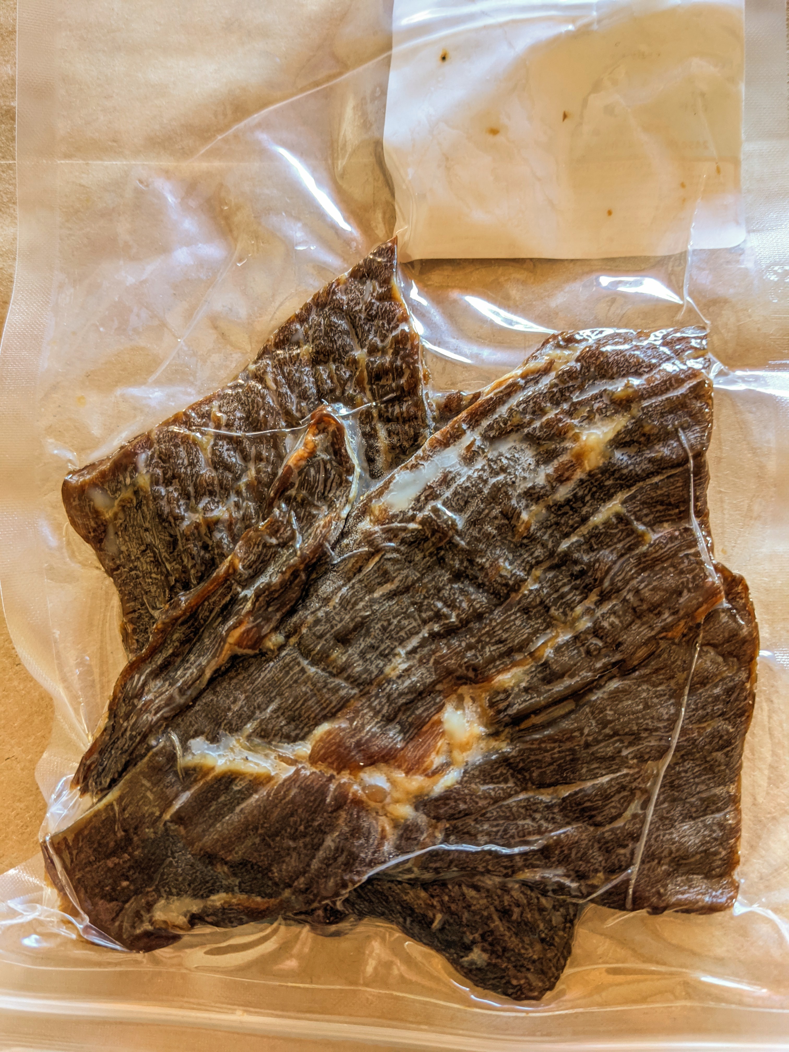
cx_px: 394
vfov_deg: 65.3
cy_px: 526
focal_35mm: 27
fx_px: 821
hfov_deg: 51.4
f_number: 1.73
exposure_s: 1/24
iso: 77
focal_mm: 4.38
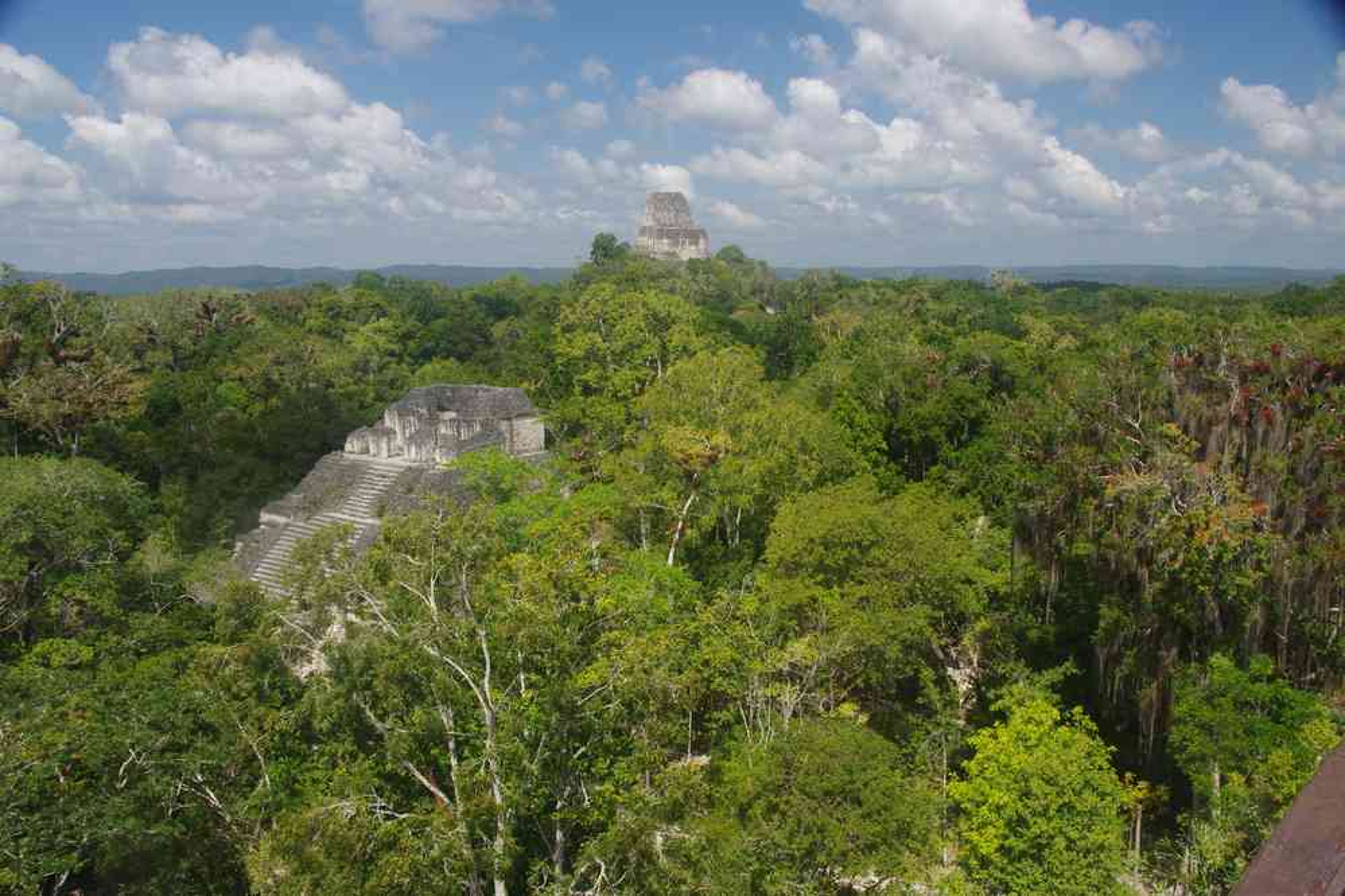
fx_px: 1294
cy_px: 448
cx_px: 672
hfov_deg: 54.9
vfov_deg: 38.2
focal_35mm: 35
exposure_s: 1/100
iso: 200
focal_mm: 23.1
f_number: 11
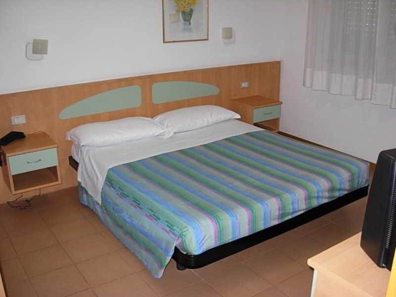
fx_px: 435
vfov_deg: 37.7
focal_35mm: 38
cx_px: 198
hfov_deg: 49.0
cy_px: 148
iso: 168
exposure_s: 1/47.9
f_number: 2.9
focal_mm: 6.3
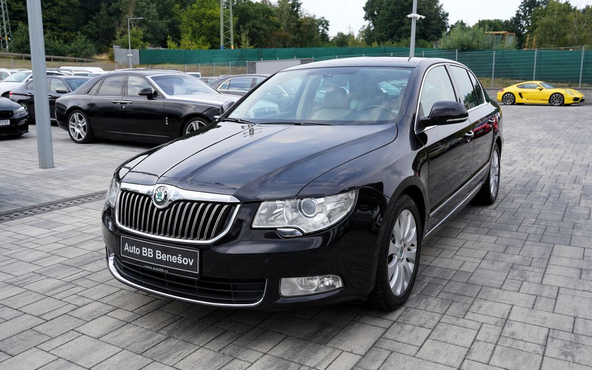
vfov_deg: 40.6
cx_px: 295
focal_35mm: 31
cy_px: 177
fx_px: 500
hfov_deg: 61.2
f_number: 6.3
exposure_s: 1/160
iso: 100
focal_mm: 30
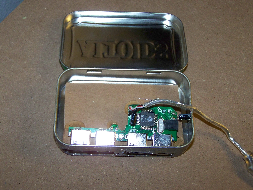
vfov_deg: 25.7
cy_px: 95
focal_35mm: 57
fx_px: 417
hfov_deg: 33.8
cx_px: 126
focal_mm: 9.4
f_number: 3.2
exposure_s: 1/30
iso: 200
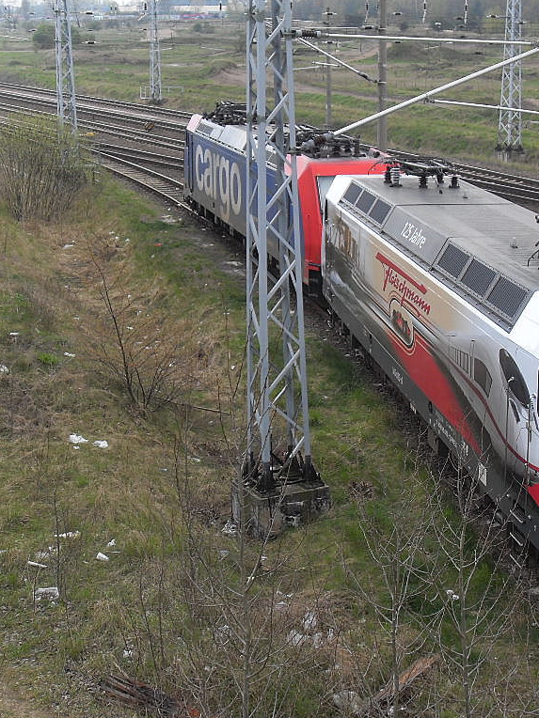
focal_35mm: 67
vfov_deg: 29.0
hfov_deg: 21.5
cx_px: 470
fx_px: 1391
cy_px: 359
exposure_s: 1/350
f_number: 3.4
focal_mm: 8.4
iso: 80
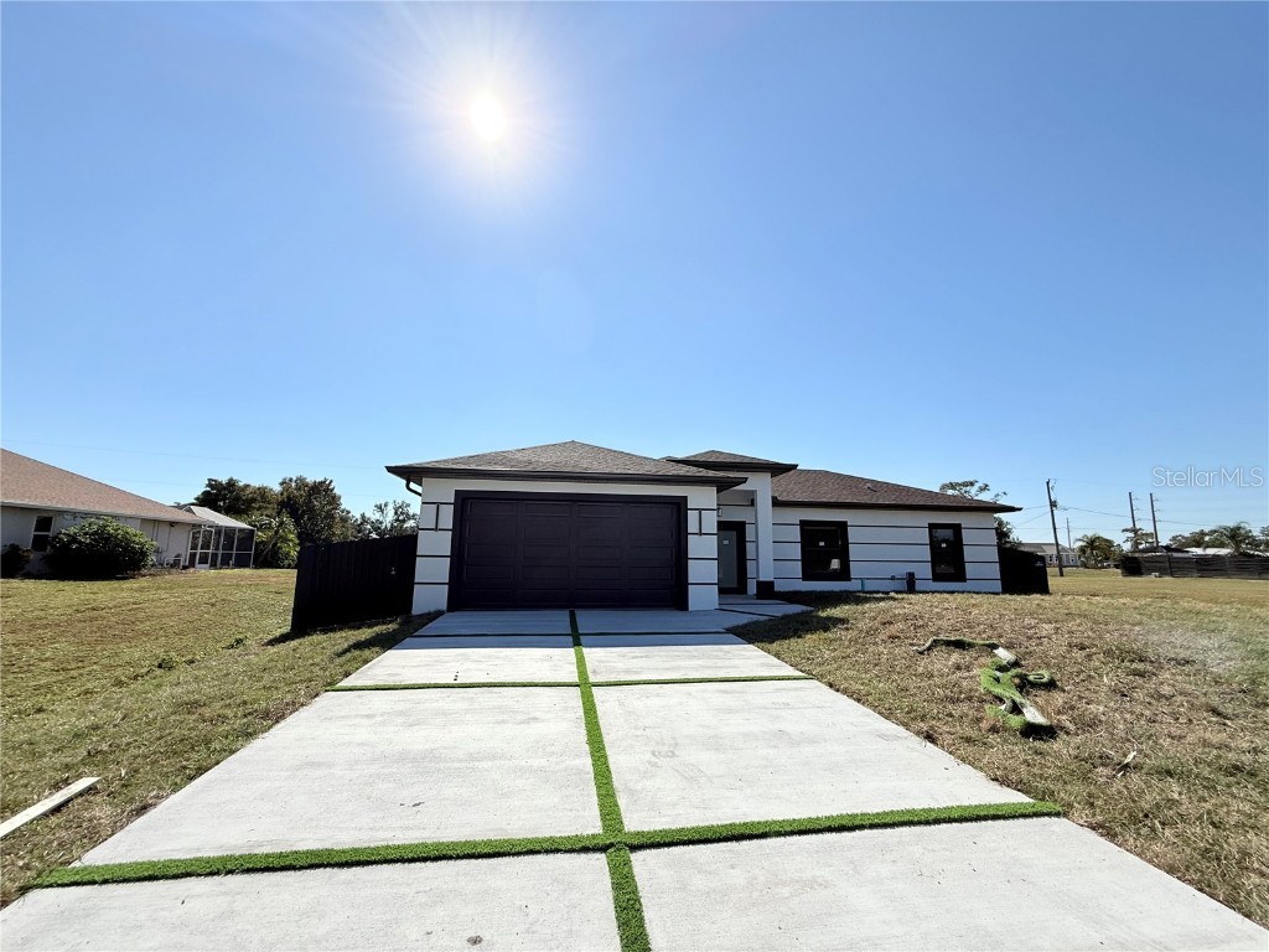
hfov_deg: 102.1
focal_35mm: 14
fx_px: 513
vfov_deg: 85.7
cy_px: 476
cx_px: 634
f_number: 2.2
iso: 50
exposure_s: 1/2320
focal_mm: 2.22
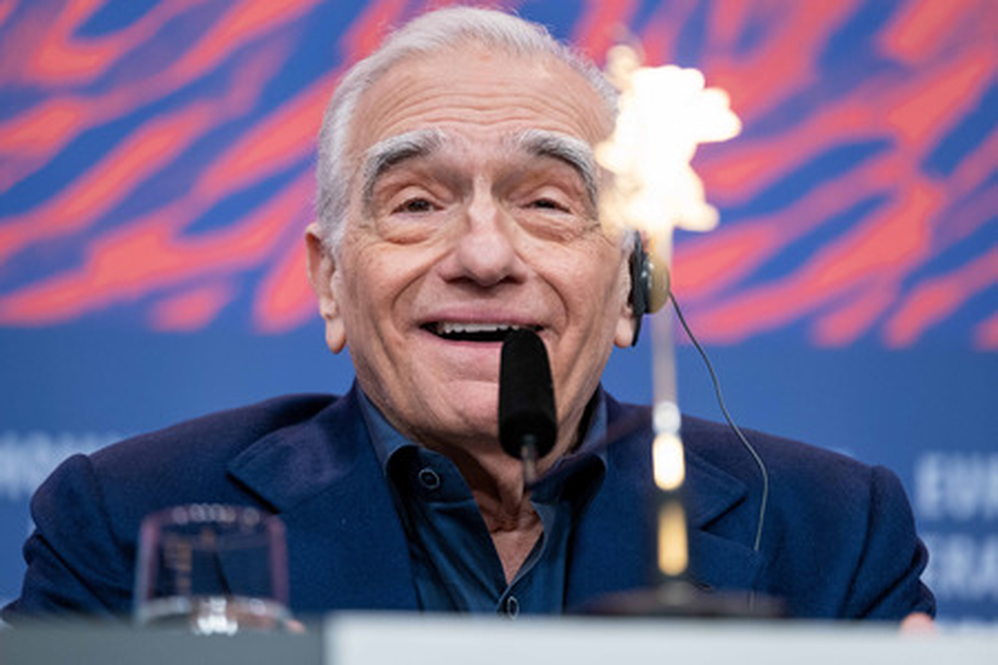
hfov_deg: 9.8
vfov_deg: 6.5
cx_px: 499
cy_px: 332
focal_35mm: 210
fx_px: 5821
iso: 1250
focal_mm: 140
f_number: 2.8
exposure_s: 1/280
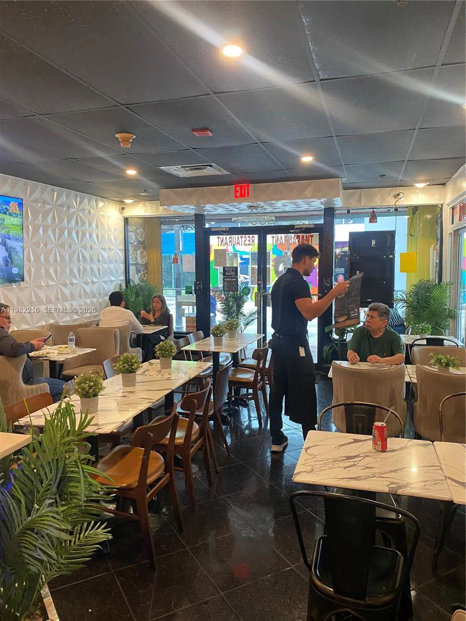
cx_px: 233
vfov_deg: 67.3
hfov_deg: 53.1
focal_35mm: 26
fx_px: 467
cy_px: 310
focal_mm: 4.25
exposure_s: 1/60
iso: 250
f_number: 1.8
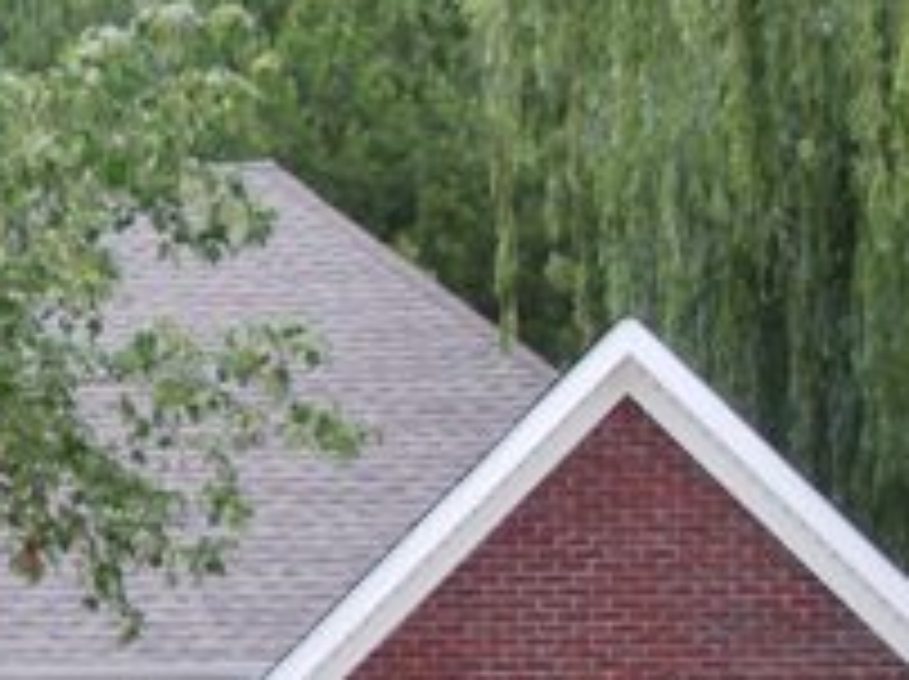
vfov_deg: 10.8
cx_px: -351
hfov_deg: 13.7
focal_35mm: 137
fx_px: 3593
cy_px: 495
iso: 64
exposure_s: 1/177
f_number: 3.5
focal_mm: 6.3
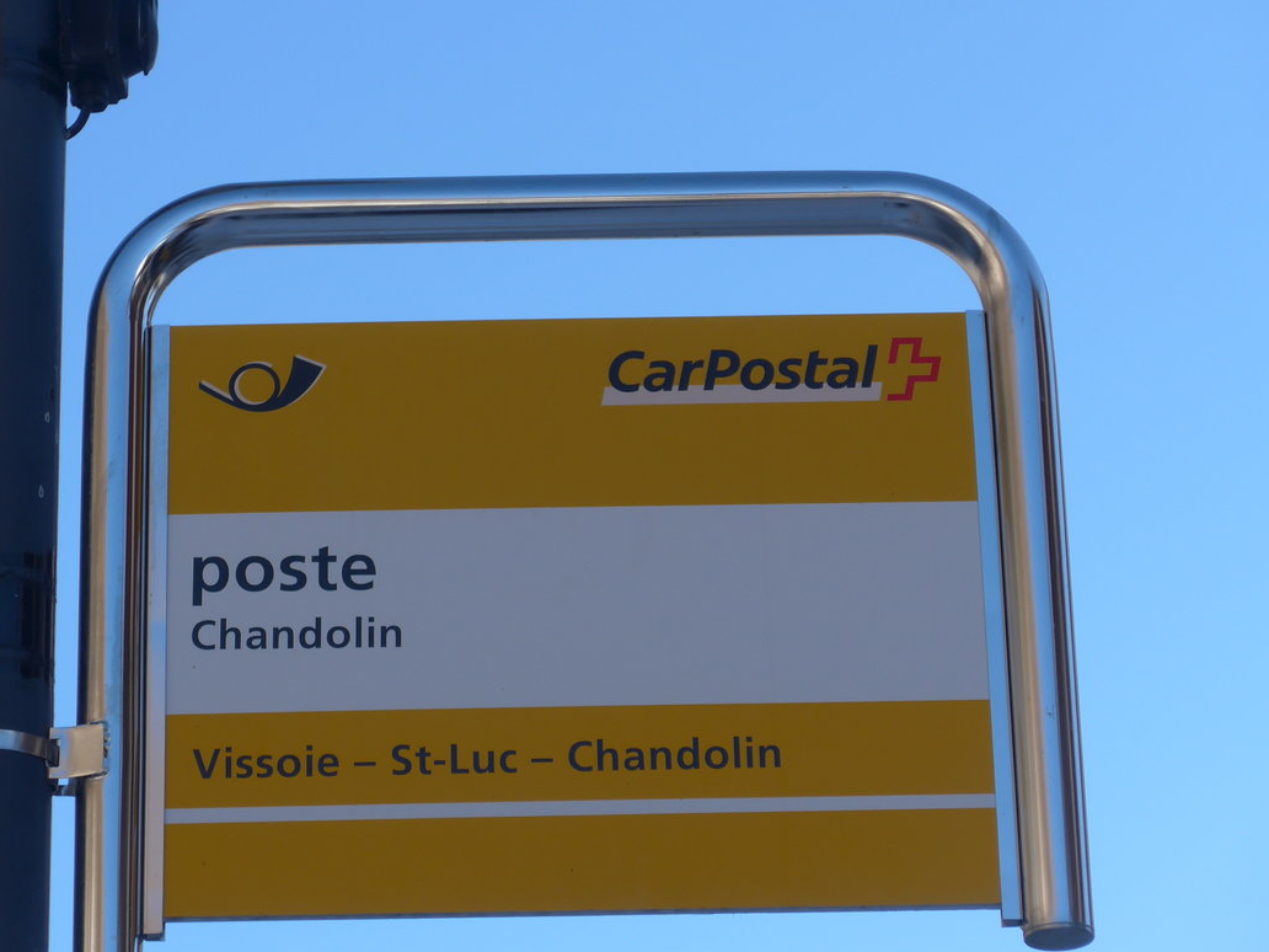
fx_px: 4986
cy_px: 496
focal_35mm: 136
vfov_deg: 10.9
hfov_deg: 14.5
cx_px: 534
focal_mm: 22.9
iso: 80
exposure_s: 1/250
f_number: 5
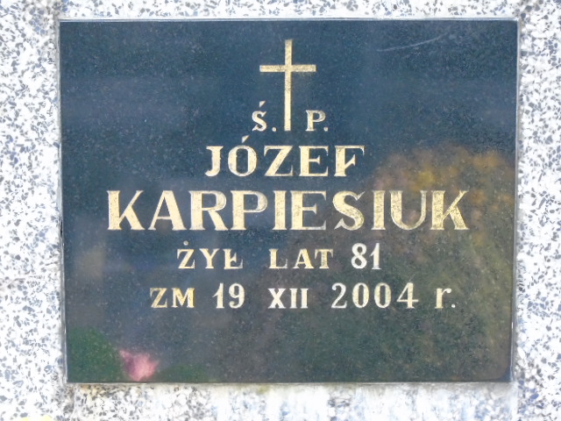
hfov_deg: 12.2
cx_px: 280
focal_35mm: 162
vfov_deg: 9.2
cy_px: 210
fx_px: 2625
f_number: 4.9
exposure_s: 1/60
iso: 800
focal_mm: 29
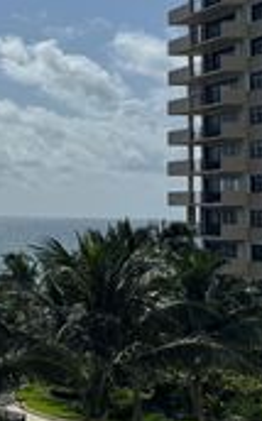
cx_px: -262
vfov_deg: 27.9
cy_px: 182
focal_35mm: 74
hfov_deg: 14.5
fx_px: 848
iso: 80
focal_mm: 6.76
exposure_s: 1/20000
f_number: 1.78
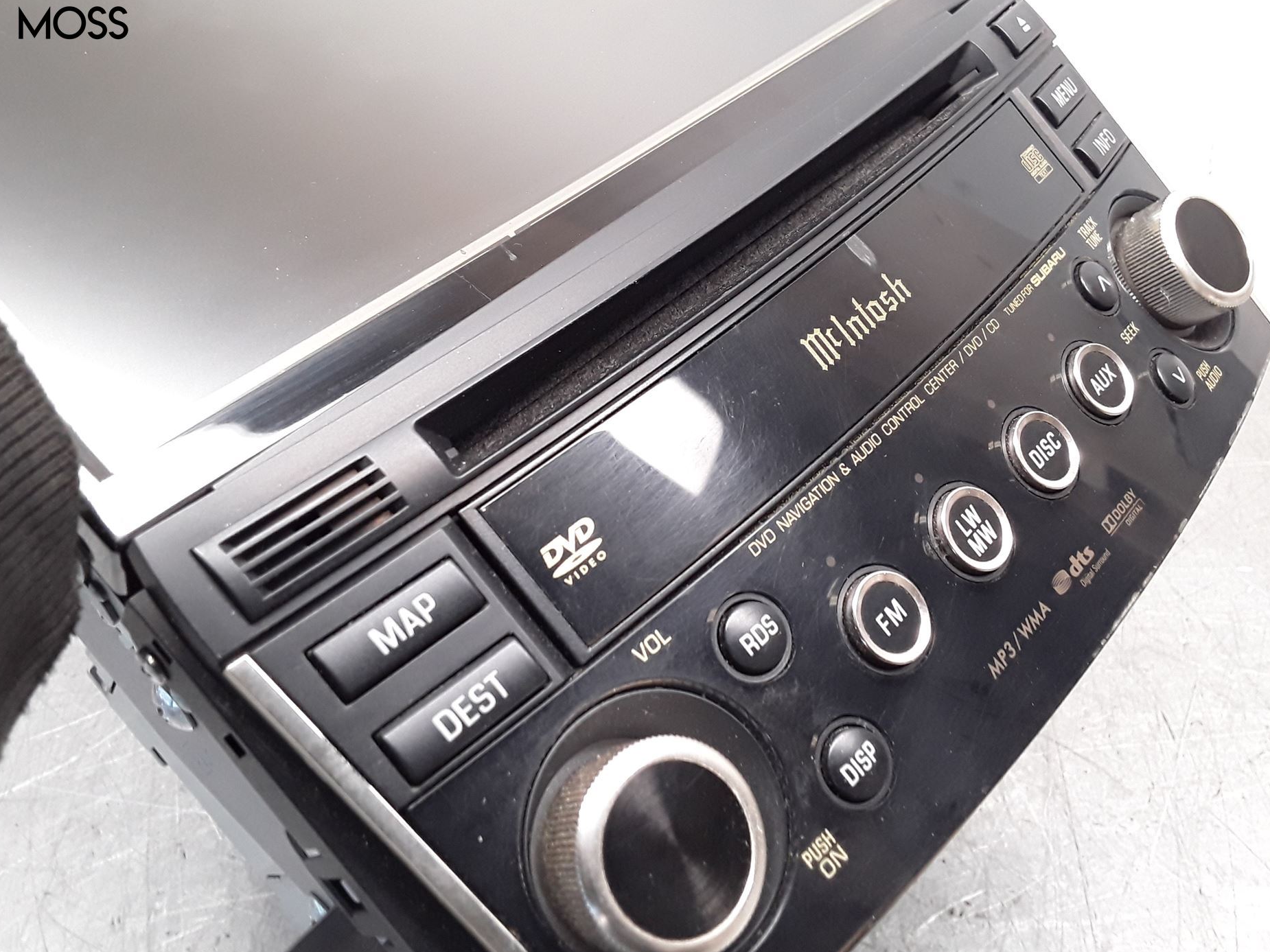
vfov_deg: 45.4
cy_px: 446
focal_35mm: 31
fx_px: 1137
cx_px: 652
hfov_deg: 58.3
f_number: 1.9
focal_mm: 2.91
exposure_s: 1/50
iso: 100
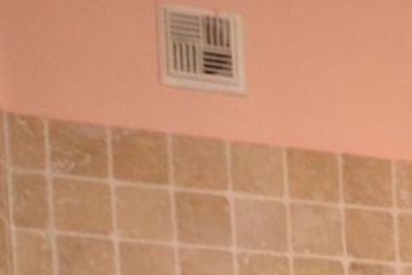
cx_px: 798
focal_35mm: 101
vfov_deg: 10.8
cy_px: 727
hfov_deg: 16.1
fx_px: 1156
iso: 2200
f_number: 3.5
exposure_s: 1/60
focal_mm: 10
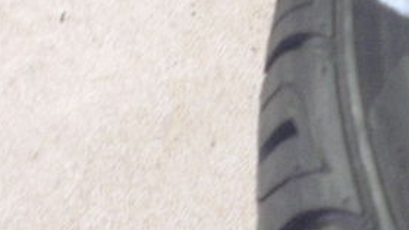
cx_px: 425
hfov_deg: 21.5
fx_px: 1030
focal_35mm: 95
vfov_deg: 12.6
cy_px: 21
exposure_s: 1/25
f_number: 3.1
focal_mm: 6.3
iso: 800
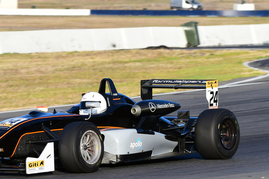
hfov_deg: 4.6
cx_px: 79
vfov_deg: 3.1
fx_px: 3346
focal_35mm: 448
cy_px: 58
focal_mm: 200
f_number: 9
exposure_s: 1/640
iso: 500
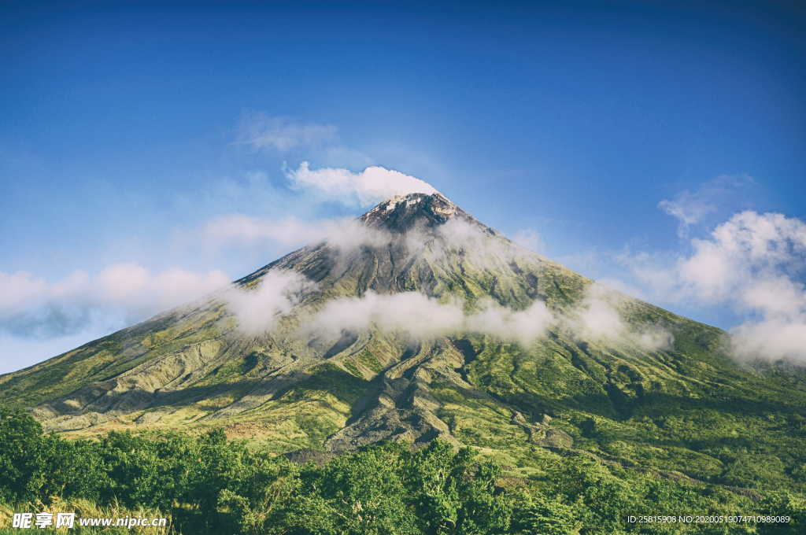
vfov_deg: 28.0
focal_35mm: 48
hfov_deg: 41.2
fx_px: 1073
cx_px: 403
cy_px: 268
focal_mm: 32
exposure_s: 1/90
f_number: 4.8
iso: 100
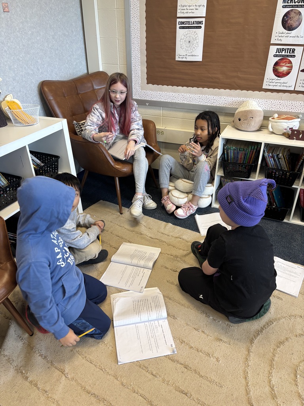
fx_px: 304
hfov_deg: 53.1
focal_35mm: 26
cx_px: 152
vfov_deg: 67.3
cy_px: 203
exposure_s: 1/59
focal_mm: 5.96
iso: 125
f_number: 1.6
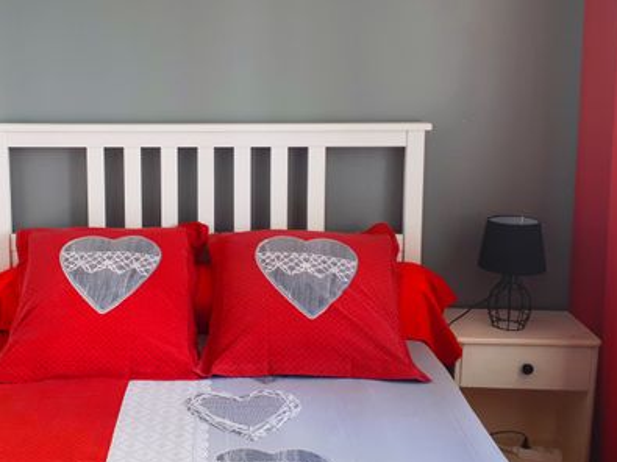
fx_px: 731
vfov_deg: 34.7
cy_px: 148
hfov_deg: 45.1
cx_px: 206
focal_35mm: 41
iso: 64
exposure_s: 1/33
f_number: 1.9
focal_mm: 3.6
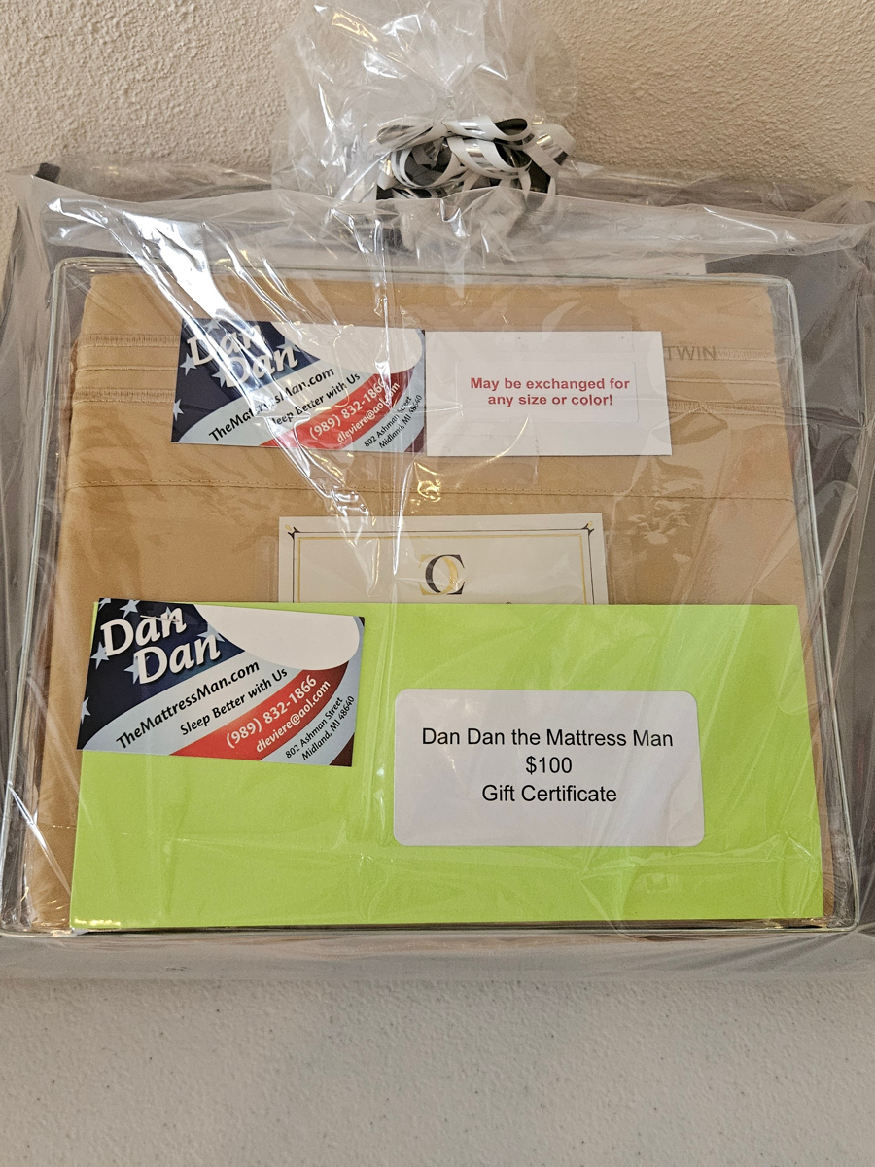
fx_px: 775
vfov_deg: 73.9
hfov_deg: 58.9
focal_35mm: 23
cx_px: 438
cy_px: 584
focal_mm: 5.4
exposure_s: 1/120
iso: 800
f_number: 1.8
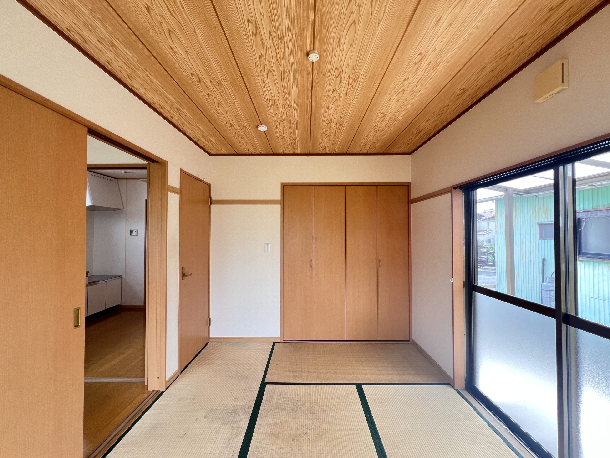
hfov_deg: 106.2
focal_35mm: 13
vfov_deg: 89.9
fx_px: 229
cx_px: 305
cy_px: 229
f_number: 1.8
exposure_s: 1/99
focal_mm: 1.57
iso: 100
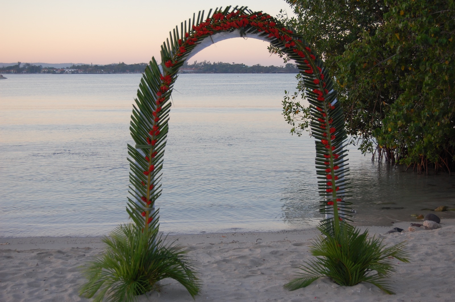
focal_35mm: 57
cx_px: 228
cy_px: 151
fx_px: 720
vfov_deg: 23.7
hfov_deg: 35.1
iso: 320
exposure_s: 1/125
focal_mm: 38
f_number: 5.6
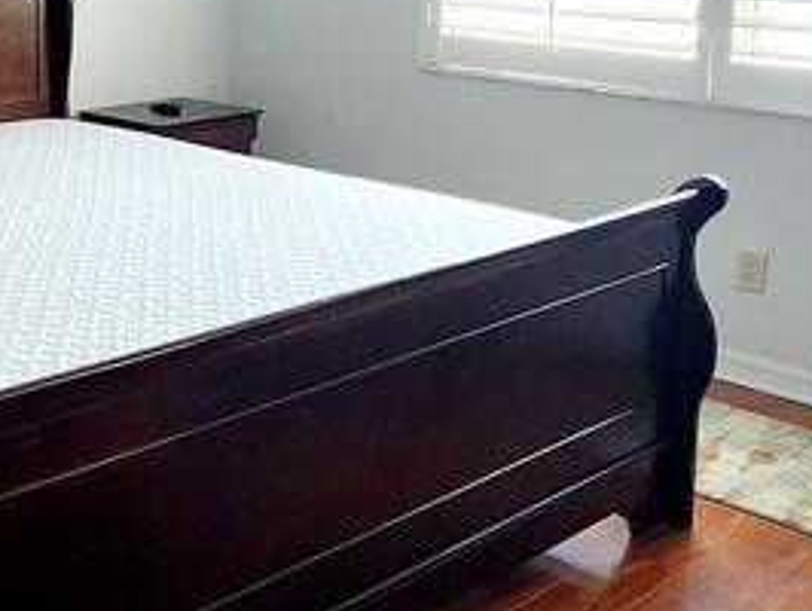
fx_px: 1174
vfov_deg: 28.0
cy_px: 52
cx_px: -27
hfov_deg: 34.2
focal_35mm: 50
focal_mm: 2.2
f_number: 2.2
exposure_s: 1/60.2
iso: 160
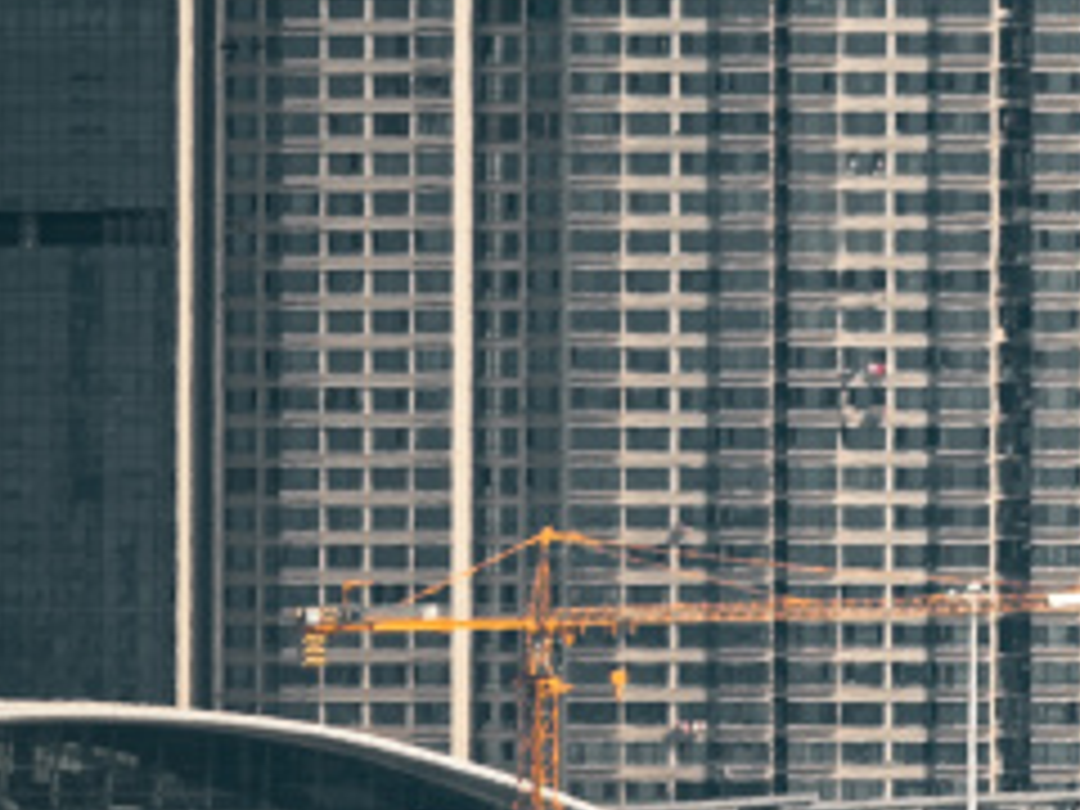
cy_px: 108
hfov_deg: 1.4
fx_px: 44958
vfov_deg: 1.0
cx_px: 2066
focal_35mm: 1441
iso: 100
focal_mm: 300
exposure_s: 1/500
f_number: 8
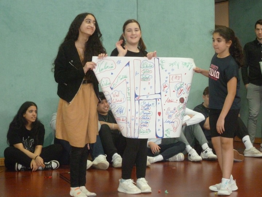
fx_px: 727
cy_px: 98
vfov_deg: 15.4
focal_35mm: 96
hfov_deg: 20.4
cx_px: 131
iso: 640
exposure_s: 1/40
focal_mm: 15.8
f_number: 4.3
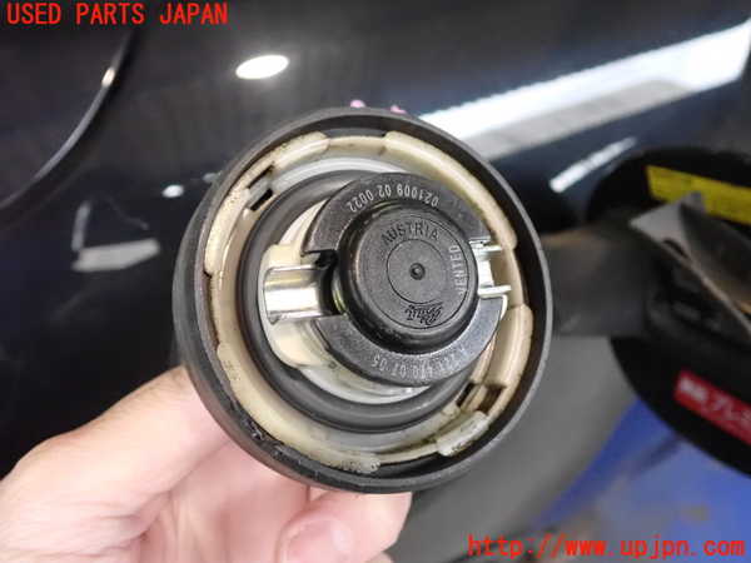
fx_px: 651
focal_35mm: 30
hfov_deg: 60.0
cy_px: 282
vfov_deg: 46.8
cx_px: 376
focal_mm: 5.4
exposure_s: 1/250
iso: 1600
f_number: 2.3
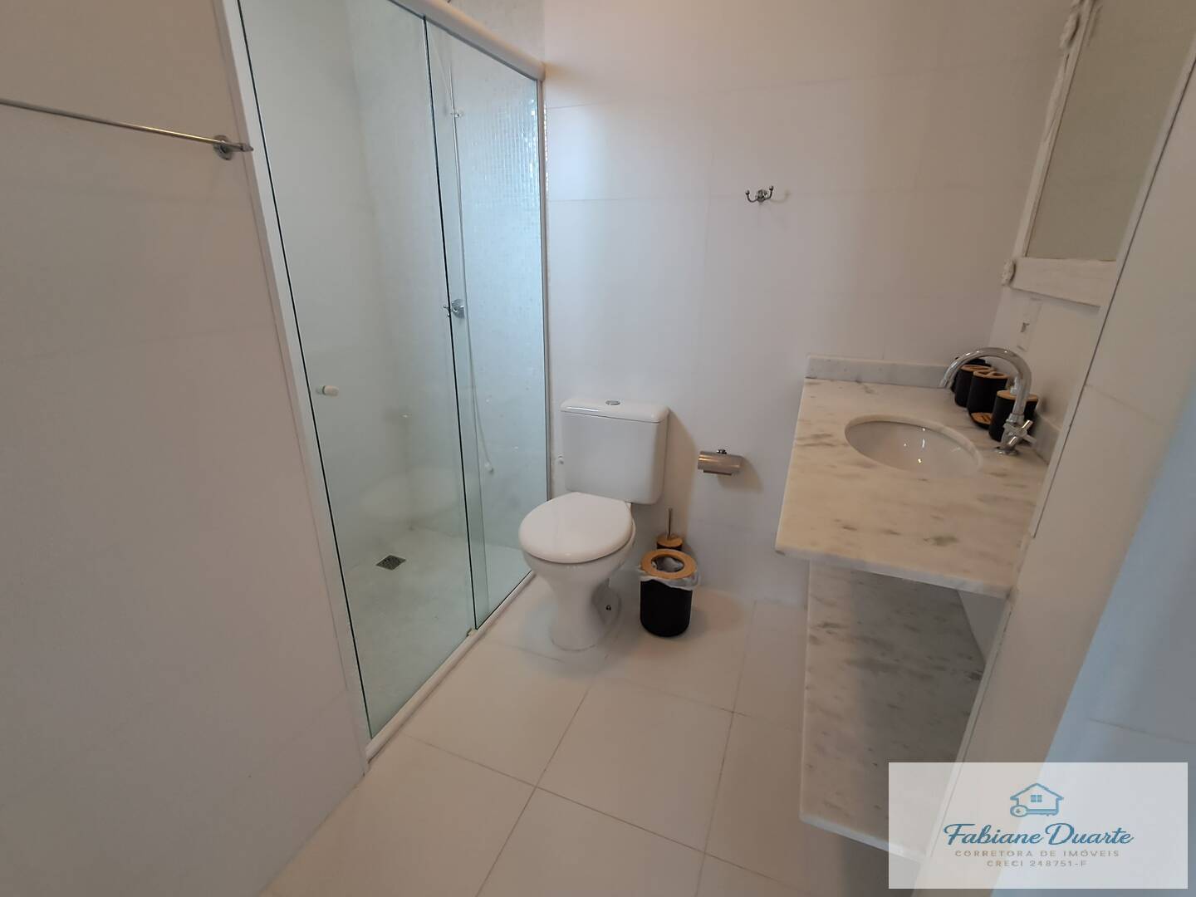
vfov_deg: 78.1
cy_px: 448
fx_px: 553
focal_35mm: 16
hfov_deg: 94.5
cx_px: 598
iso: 160
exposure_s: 1/40
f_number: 2.2
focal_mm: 1.64
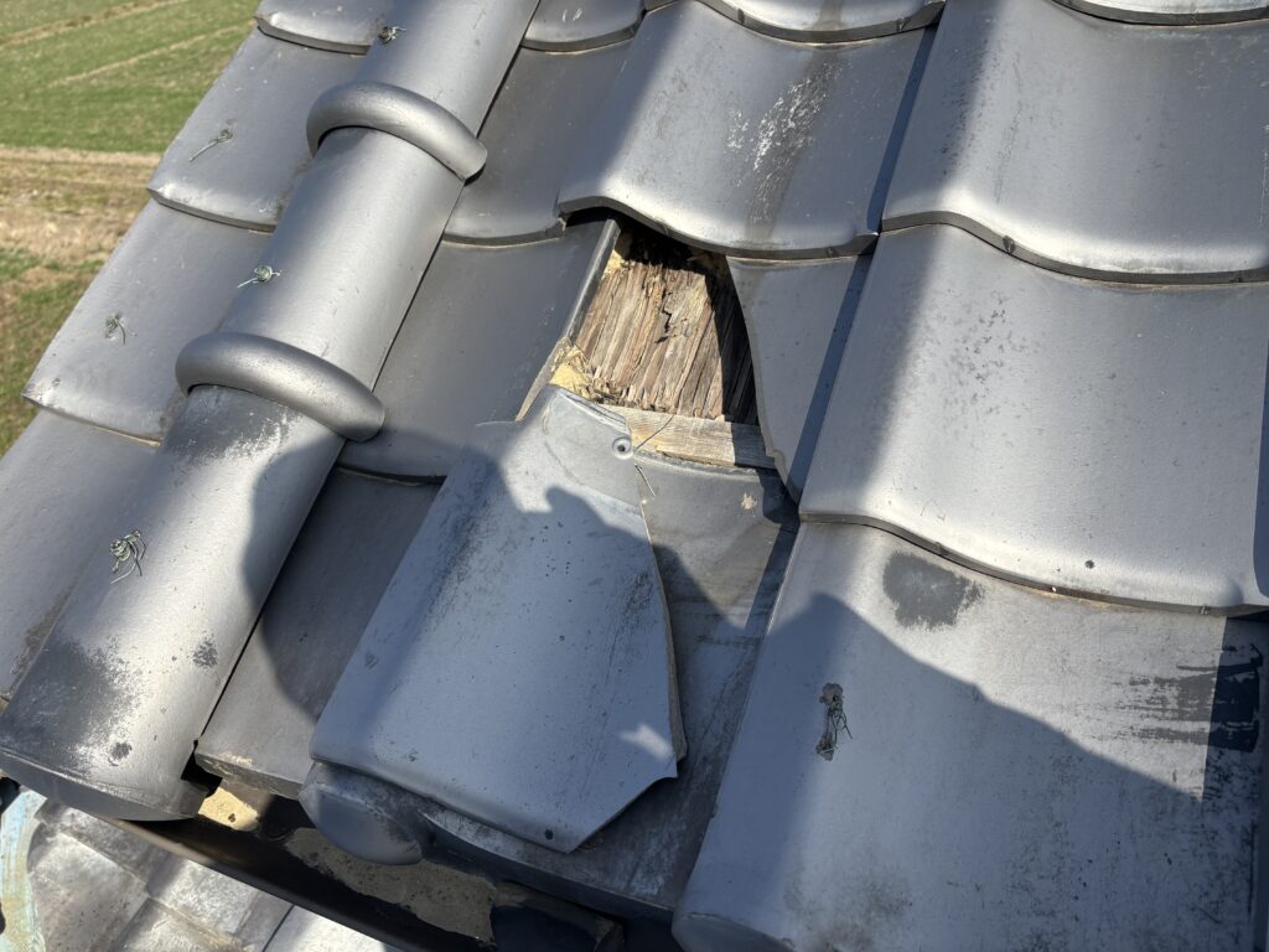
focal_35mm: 26
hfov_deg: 67.3
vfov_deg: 53.1
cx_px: 634
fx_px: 953
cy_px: 476
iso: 50
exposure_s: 1/2710
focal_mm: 5.96
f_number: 1.6
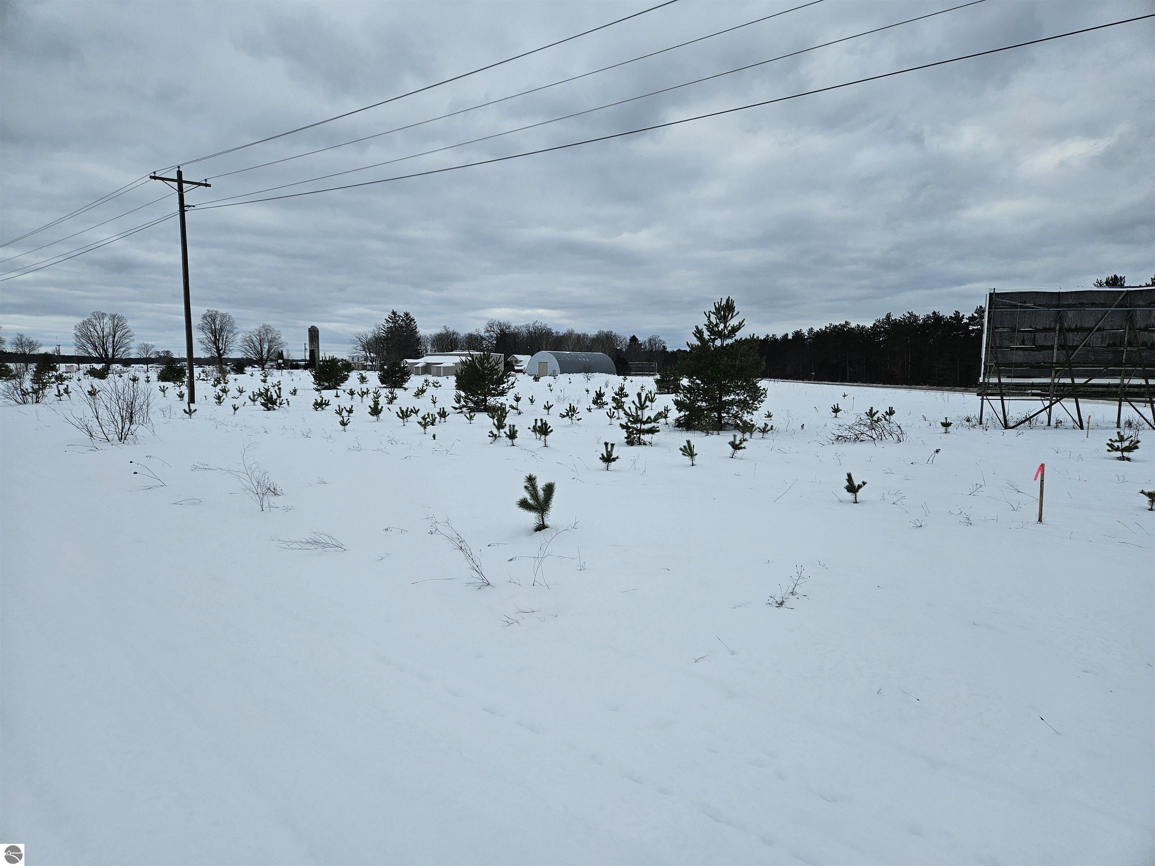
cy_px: 433
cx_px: 578
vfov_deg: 58.9
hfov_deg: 73.9
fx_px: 767
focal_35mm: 23
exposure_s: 1/1957
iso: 25
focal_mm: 5.4
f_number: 1.8
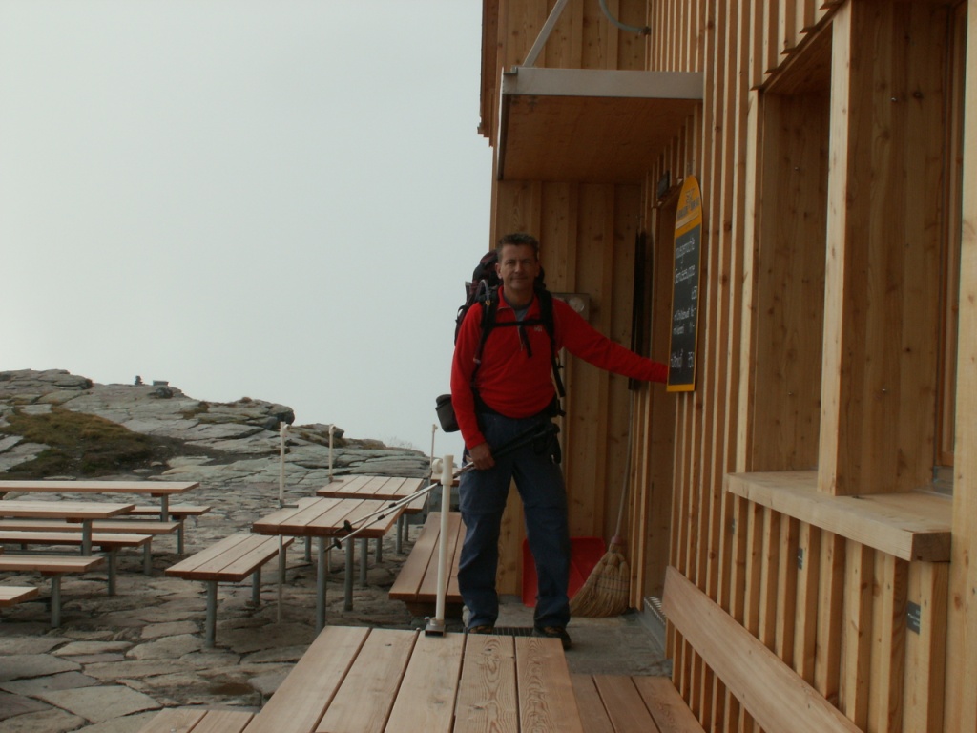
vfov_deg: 35.1
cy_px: 366
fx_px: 1157
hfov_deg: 45.8
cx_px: 488
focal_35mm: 41
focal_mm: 6.89
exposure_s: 1/125
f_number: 8
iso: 50
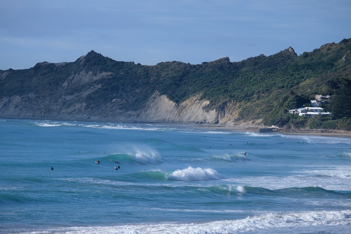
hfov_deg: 6.0
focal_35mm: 345
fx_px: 3364
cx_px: 176
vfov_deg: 4.0
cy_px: 117
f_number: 6.7
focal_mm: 230
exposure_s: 1/2200
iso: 400
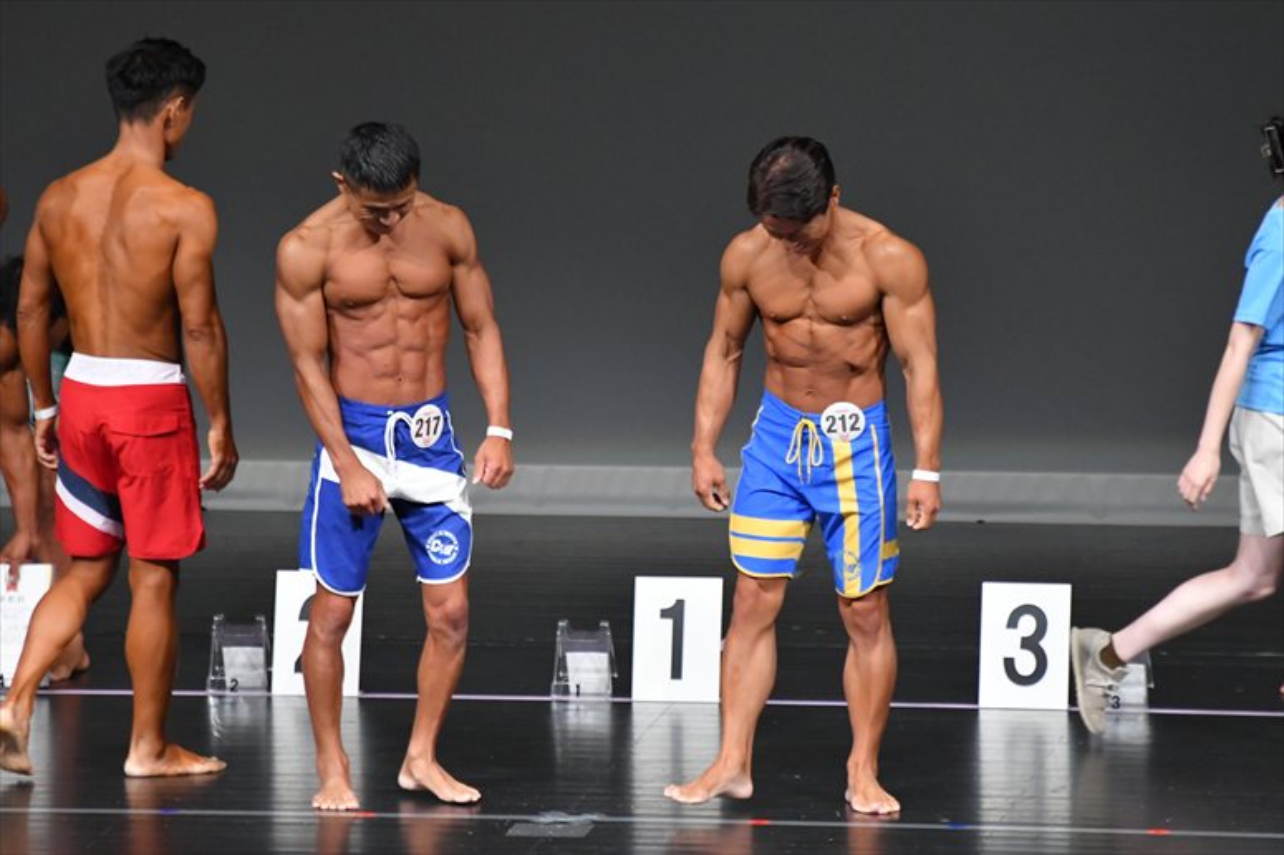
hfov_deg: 5.5
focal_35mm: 375
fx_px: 13369
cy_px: 428
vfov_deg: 3.7
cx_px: 642
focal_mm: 250
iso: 4000
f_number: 5.6
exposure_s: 1/400
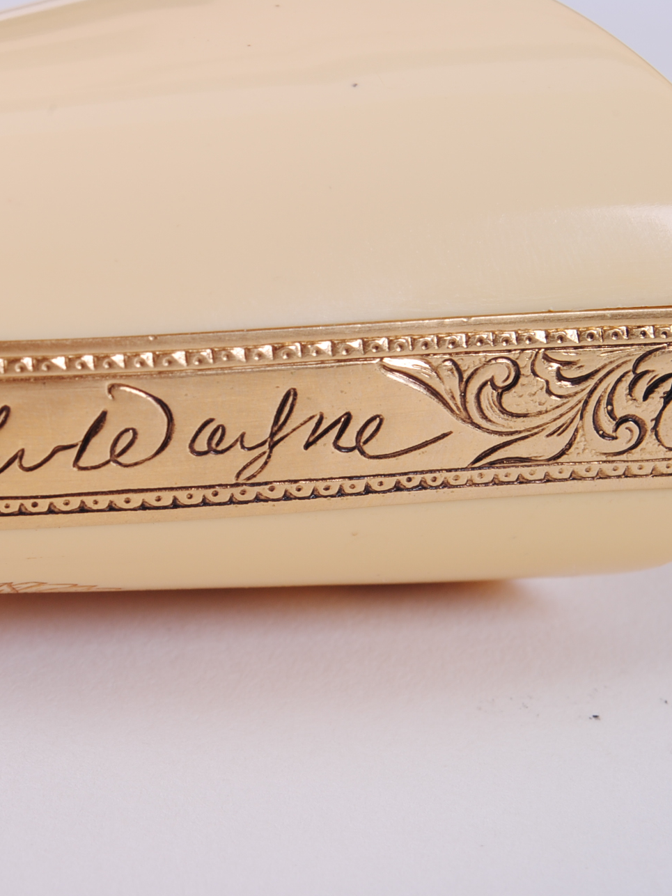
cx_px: 93
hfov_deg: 13.0
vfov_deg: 17.4
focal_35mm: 113
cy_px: 448
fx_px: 2925
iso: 100
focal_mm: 52
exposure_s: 1/125
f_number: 14
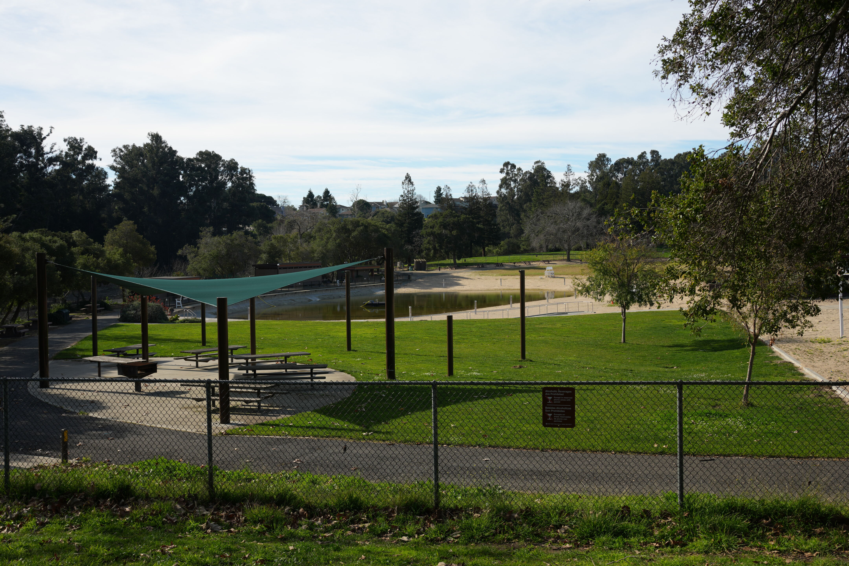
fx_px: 920
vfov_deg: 34.2
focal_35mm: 39
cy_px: 283
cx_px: 424
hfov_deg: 49.6
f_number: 6.3
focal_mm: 39
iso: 100
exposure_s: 1/320
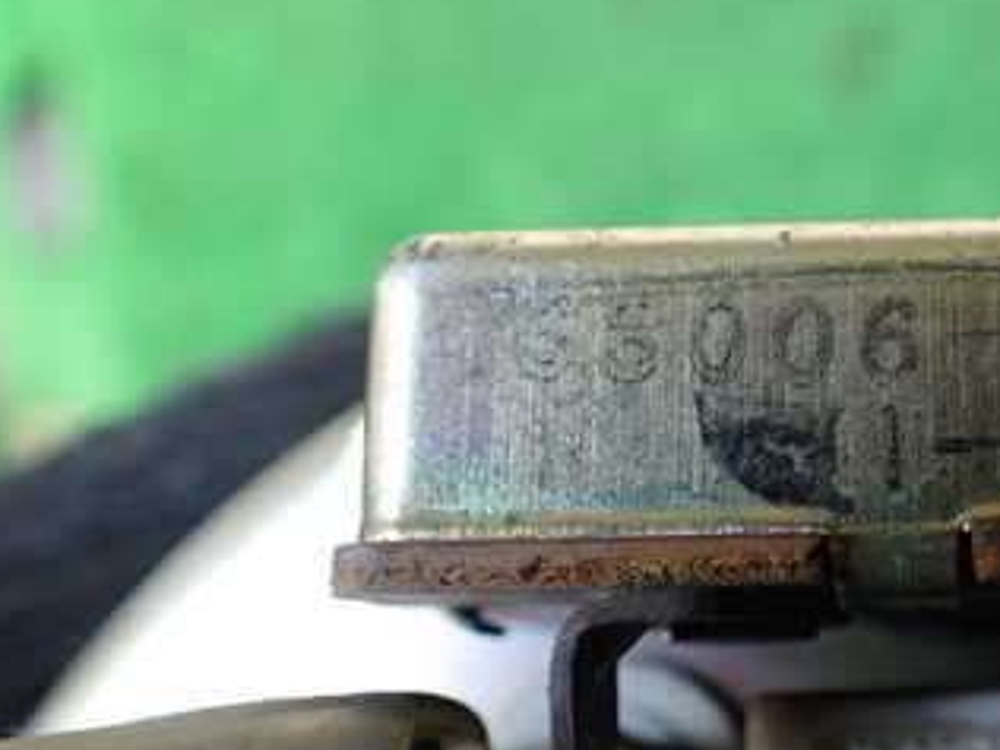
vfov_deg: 25.6
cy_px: 285
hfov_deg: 31.9
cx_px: 934
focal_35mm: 57
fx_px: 1647
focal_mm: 5.4
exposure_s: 1/125
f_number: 2.3
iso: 400
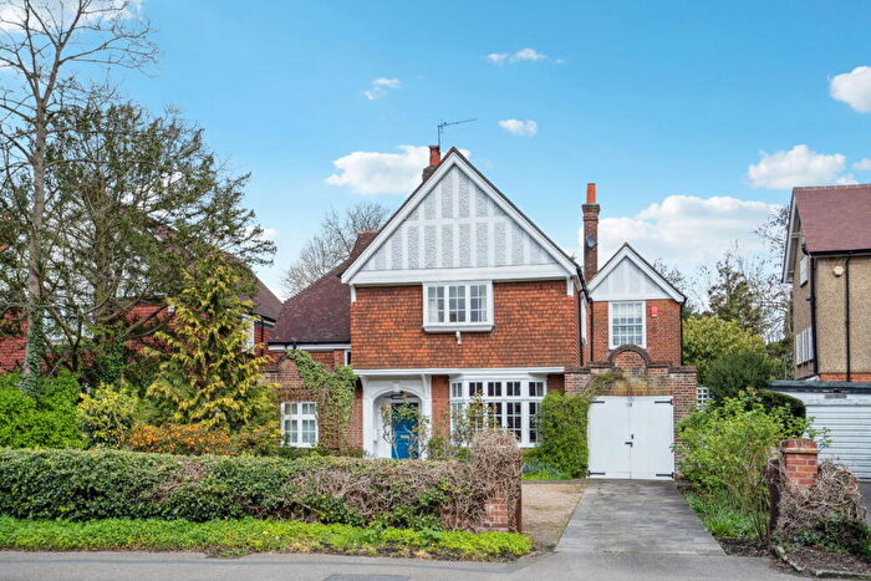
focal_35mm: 35
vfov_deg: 37.9
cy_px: 290
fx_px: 847
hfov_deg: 54.4
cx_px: 436
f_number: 4
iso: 640
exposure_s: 1/2500
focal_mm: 35
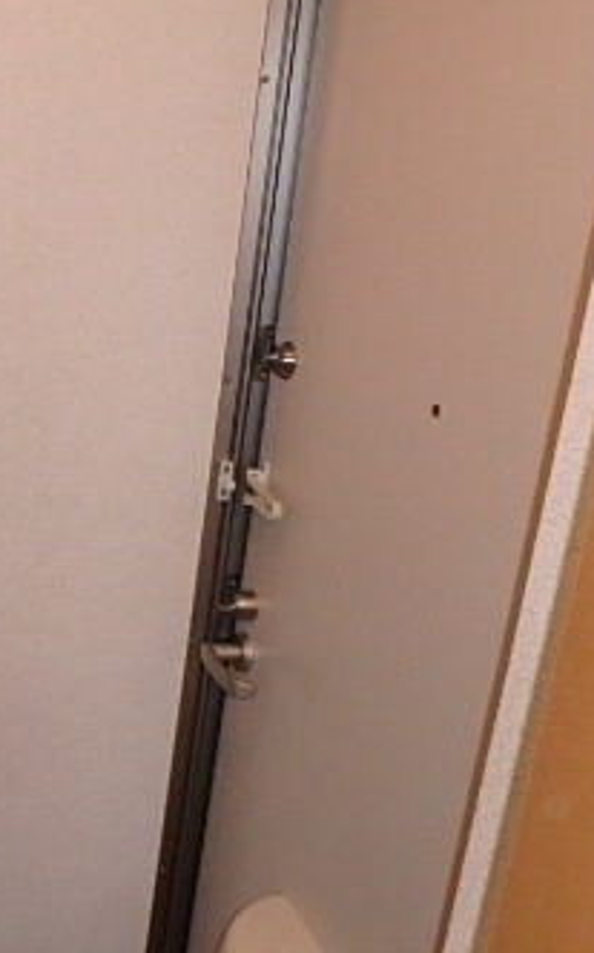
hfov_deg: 22.5
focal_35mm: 47
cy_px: 497
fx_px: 1219
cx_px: -293
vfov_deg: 42.7
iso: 400
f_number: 3.8
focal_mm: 4
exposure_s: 1/30
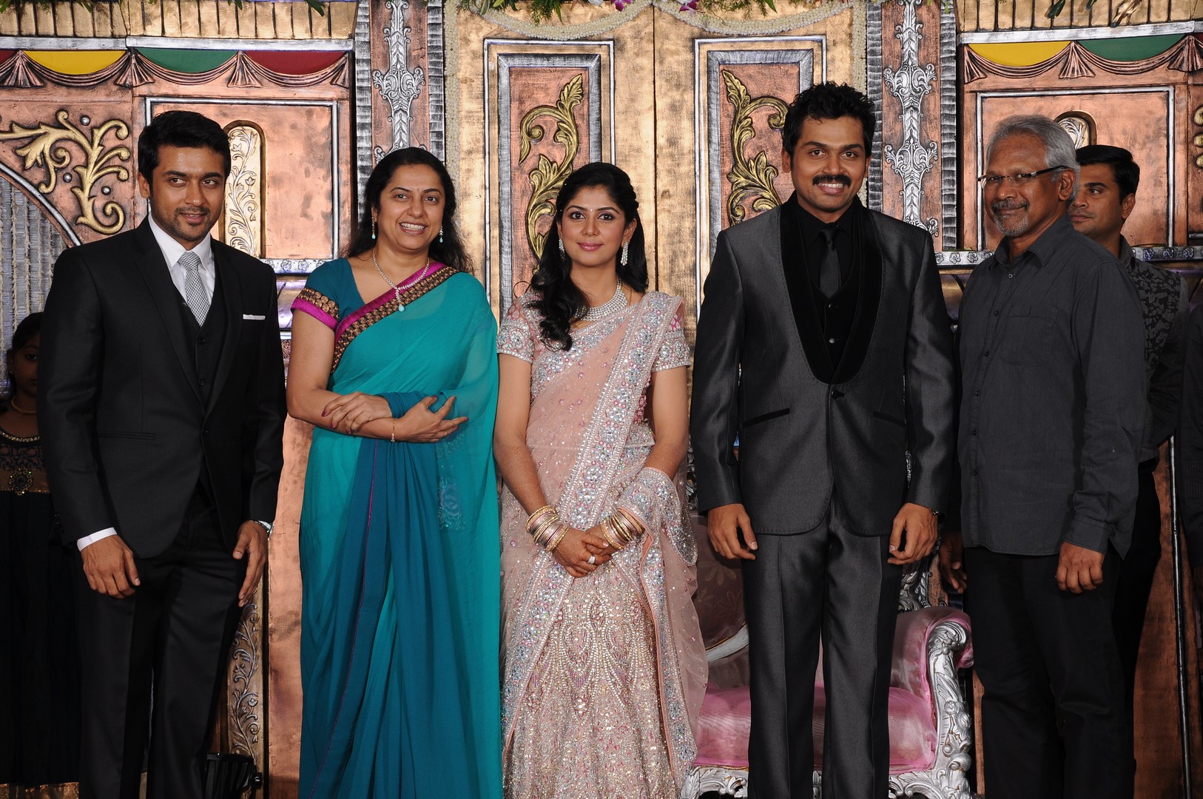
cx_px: 602
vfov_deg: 18.9
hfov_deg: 28.1
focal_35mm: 72
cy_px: 400
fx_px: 2403
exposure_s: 1/160
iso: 250
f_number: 10
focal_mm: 48
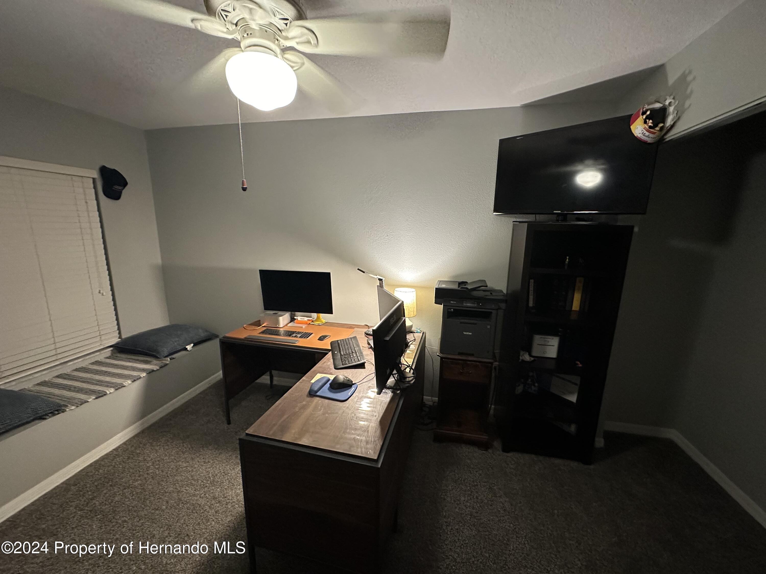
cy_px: 287
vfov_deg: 85.7
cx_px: 383
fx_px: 310
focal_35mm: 14
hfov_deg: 102.1
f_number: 2.2
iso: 640
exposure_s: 1/60
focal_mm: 2.22
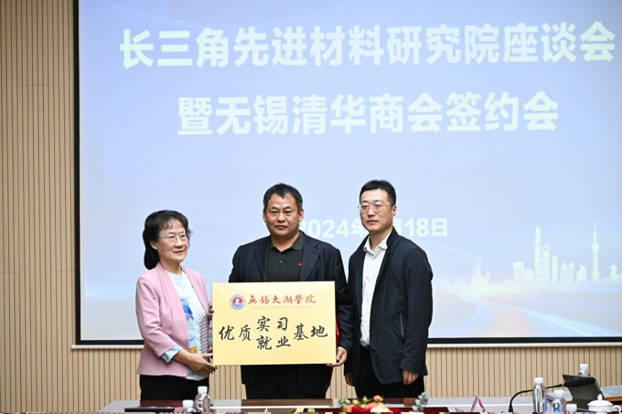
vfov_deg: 10.5
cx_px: 311
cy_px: 207
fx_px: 2245
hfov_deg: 15.8
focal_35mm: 130
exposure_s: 1/160
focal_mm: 130
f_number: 6.3
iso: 5600
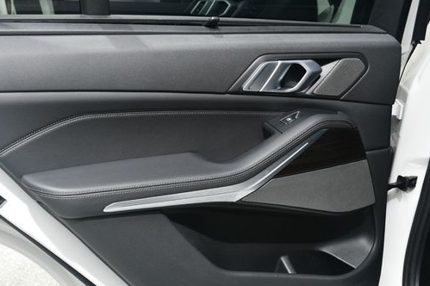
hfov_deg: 39.5
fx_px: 597
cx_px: 176
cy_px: 178
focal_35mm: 50
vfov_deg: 26.9
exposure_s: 1/160
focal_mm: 26
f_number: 6.3
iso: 100
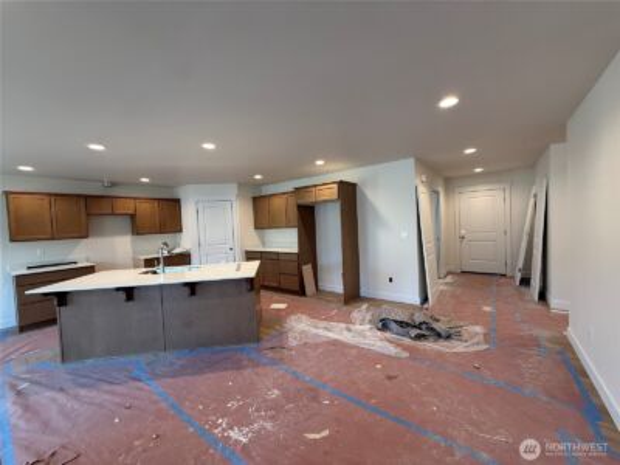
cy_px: 232
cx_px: 310
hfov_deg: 102.1
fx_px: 251
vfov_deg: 85.7
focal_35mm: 14
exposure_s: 1/120
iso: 250
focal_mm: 2.22
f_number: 2.2
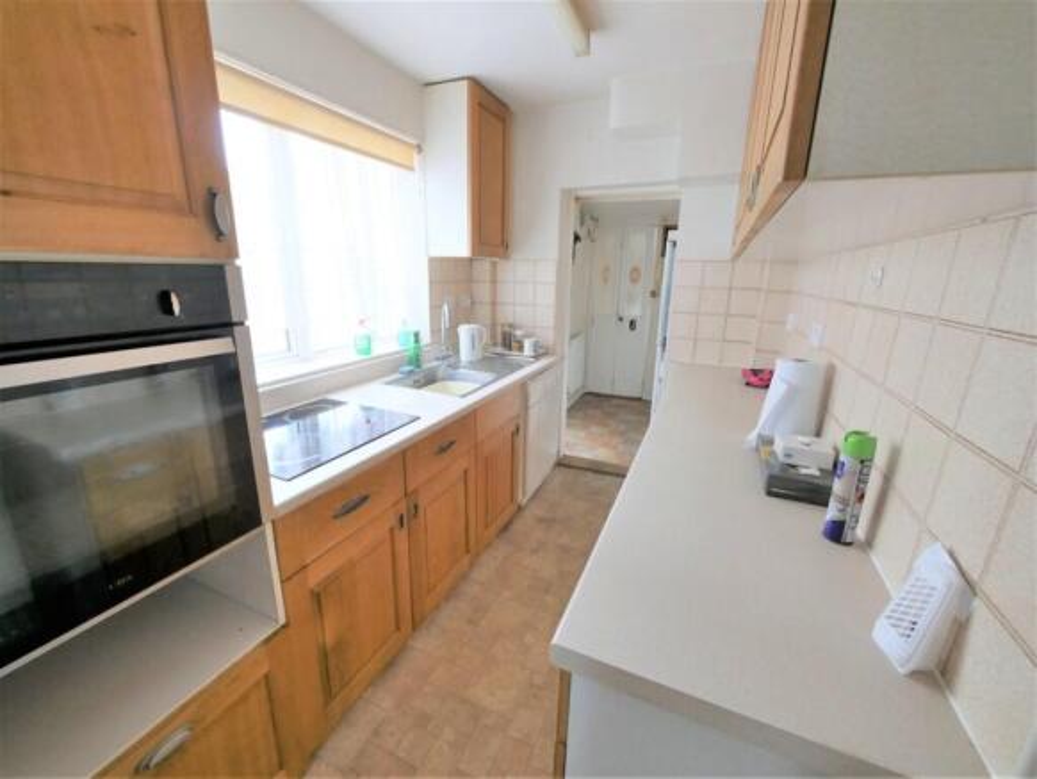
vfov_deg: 85.7
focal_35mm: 14
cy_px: 390
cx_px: 518
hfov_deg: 102.0
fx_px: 420
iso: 400
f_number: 4
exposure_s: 1/60
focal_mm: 7
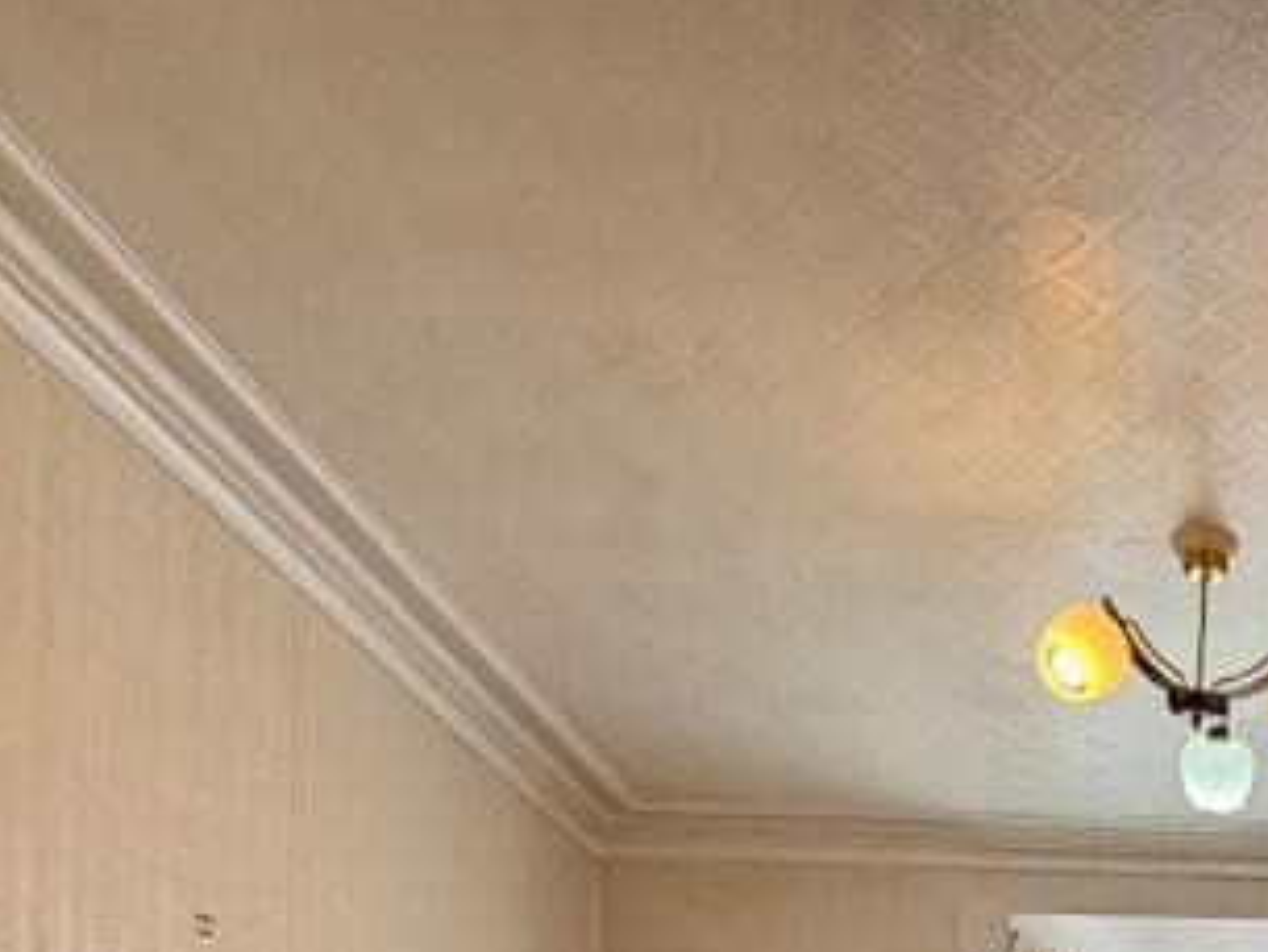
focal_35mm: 47
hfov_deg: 34.0
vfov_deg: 24.0
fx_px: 1722
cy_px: 1447
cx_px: 1451
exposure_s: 1/100
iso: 100
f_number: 2.2
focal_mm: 2.22
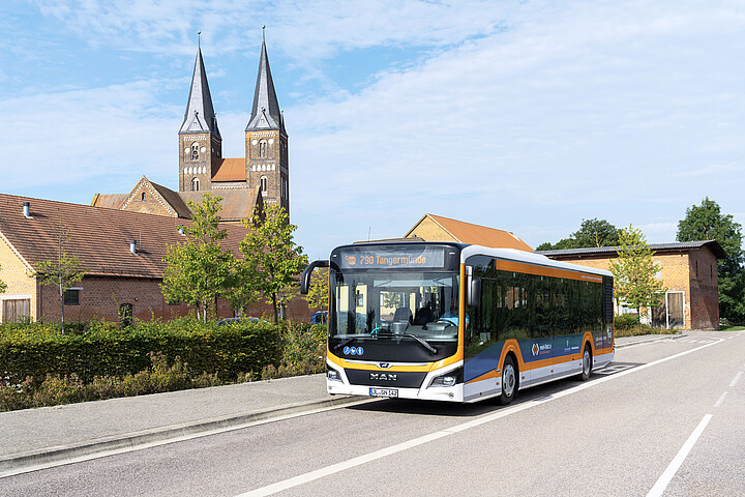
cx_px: 372
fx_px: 766
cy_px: 248
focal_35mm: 37
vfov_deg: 35.9
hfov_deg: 51.9
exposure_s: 1/800
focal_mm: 37
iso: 200
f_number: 6.3
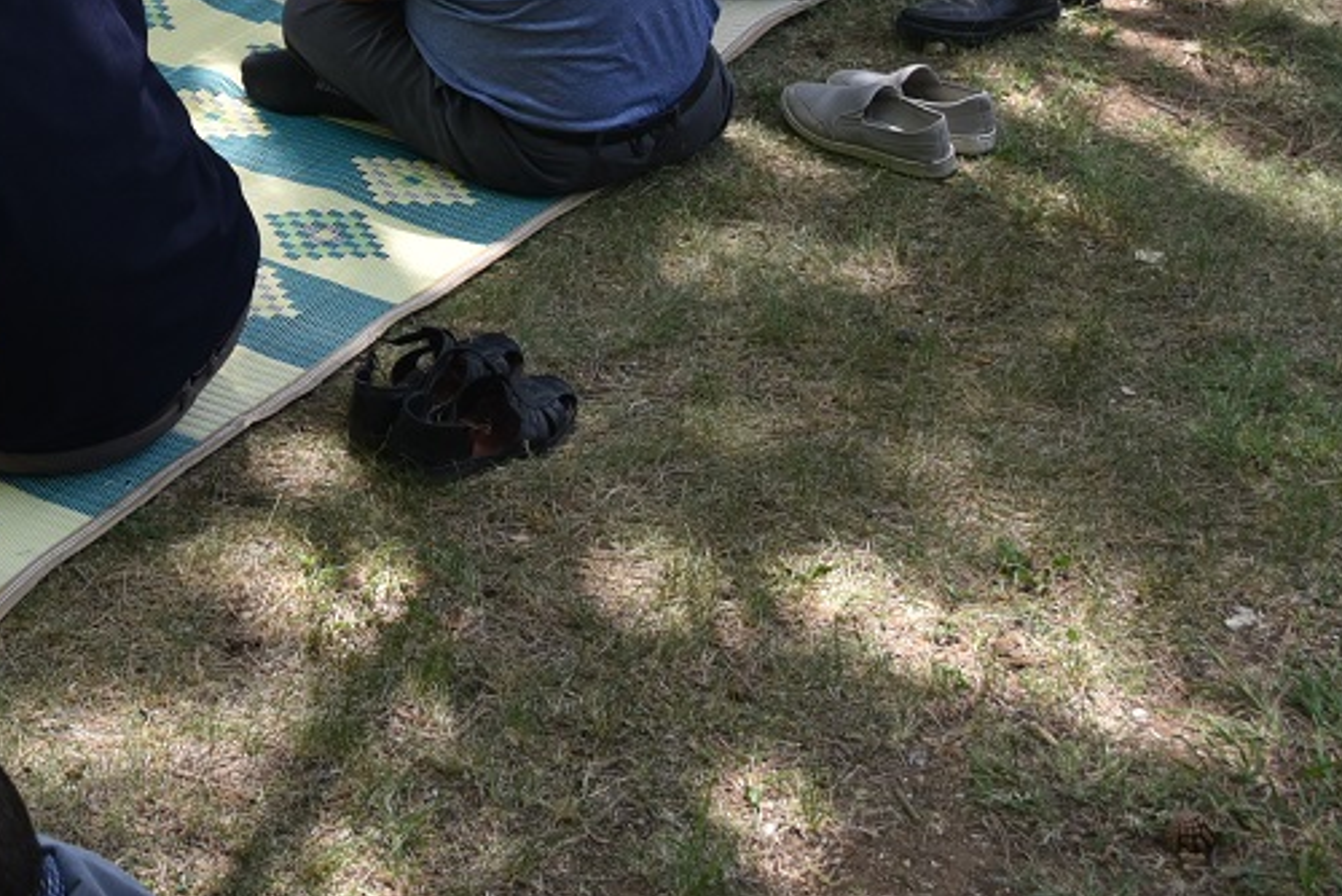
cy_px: -262
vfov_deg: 15.5
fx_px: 3133
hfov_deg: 23.4
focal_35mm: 84
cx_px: 86
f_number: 6.3
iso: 320
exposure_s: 1/160
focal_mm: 28
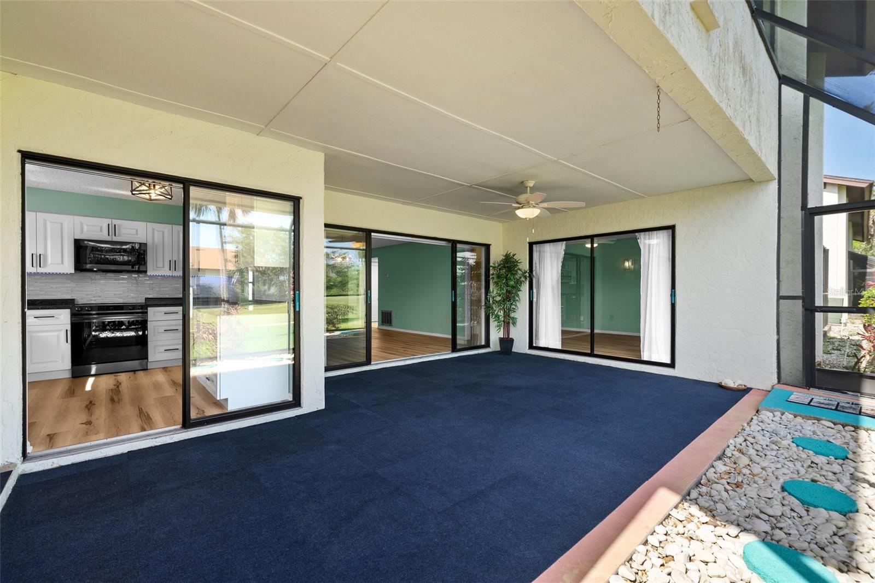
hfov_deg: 100.4
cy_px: 292
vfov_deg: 77.3
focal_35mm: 15
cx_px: 438
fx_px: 365
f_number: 8
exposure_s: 1/80
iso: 400
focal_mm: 15
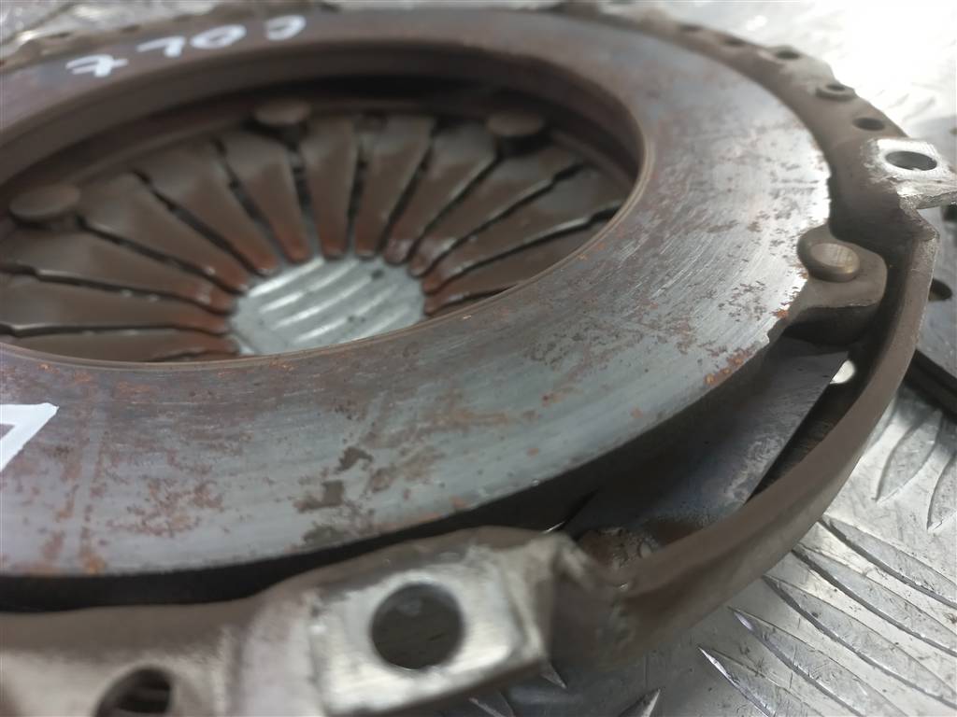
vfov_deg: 54.9
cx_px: 478
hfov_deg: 69.4
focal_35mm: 25
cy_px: 358
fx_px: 691
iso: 100
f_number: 1.8
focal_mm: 4.6
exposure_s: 1/50
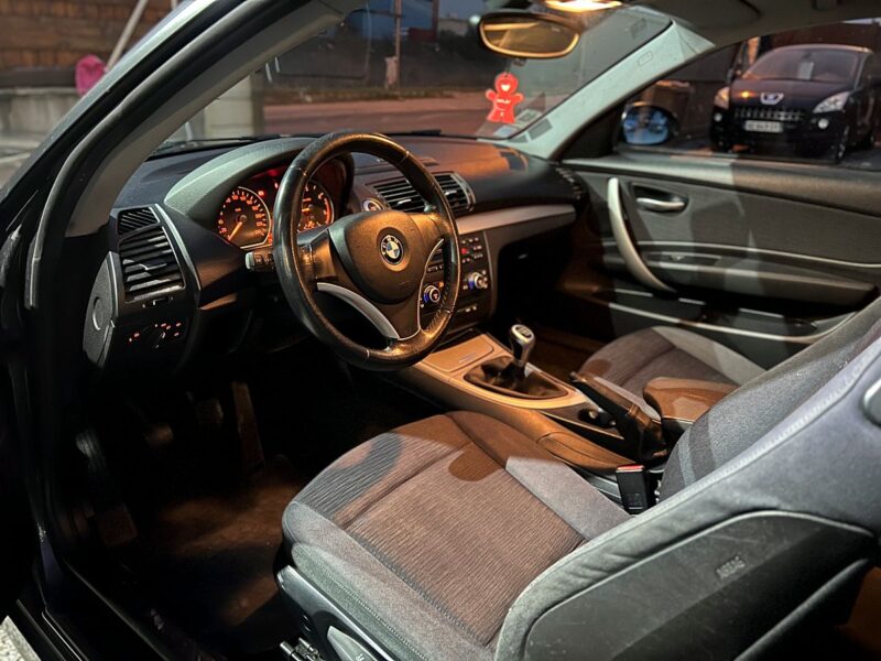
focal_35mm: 26
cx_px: 440
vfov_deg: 53.1
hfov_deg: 67.3
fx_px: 662
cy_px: 330
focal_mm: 5.7
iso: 640
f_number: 1.5
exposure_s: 1/12
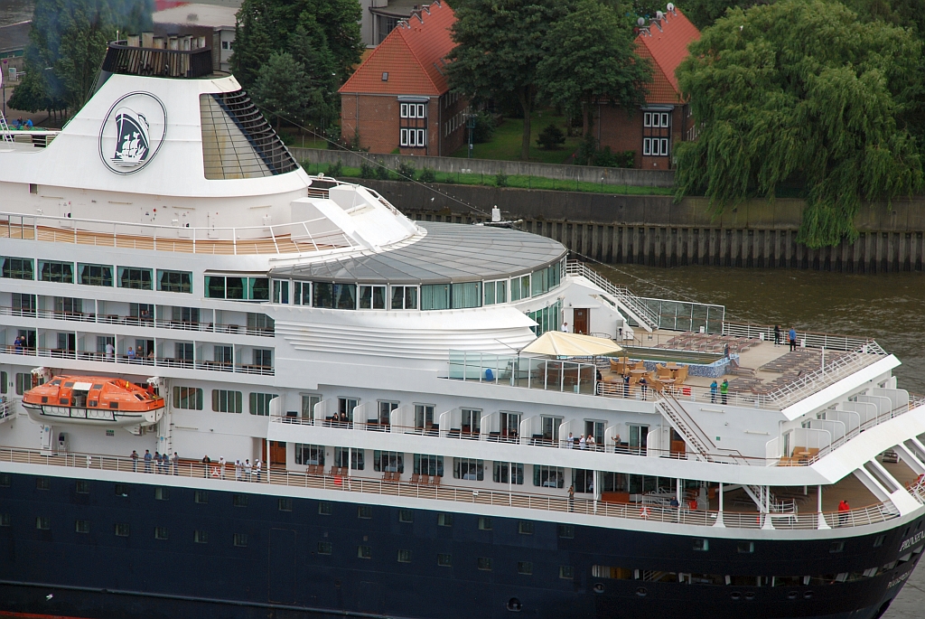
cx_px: 462
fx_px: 5208
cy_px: 310
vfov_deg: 6.8
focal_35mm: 202
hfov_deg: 10.1
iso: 200
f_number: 10
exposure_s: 1/200
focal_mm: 135
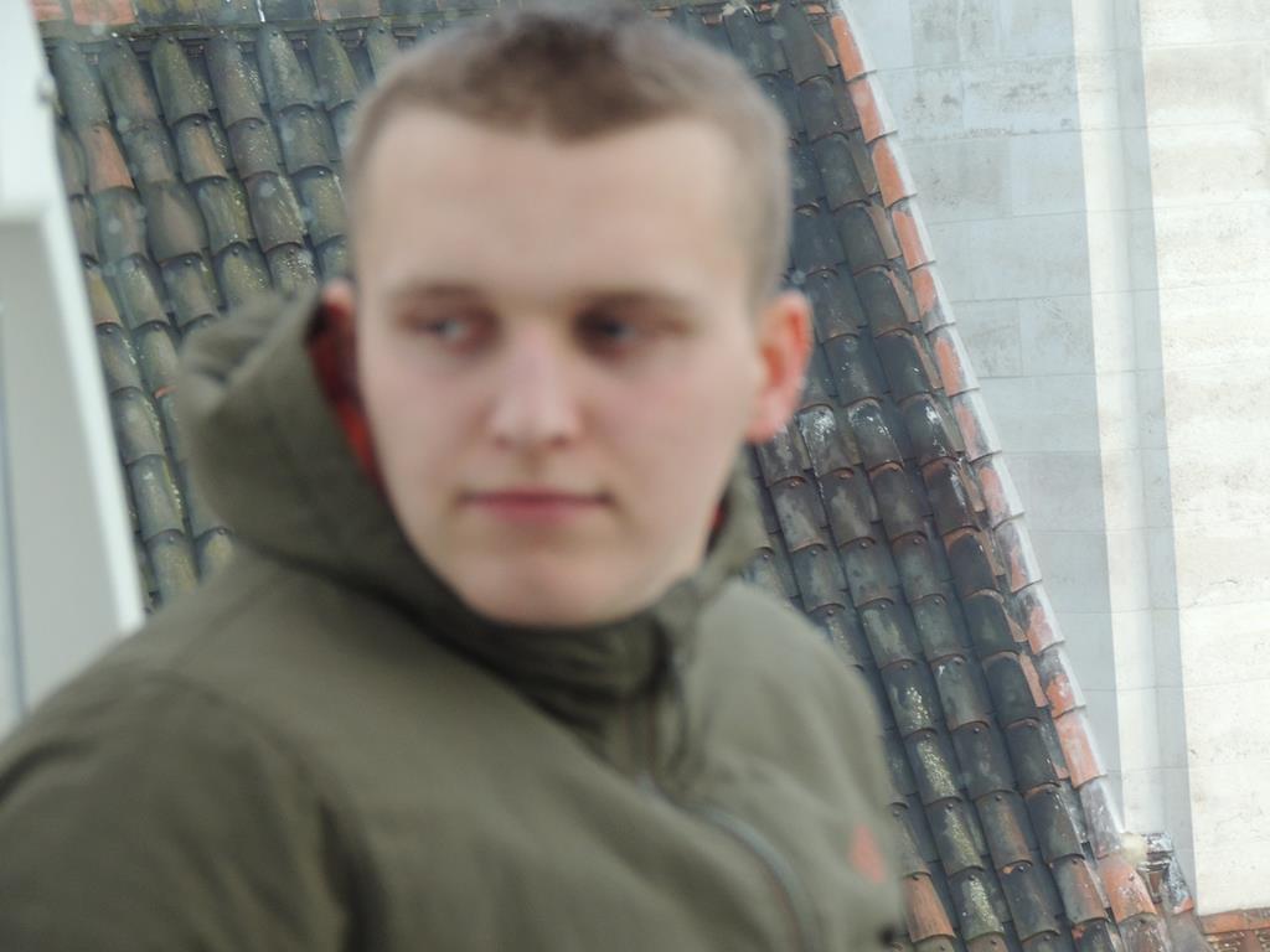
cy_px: 476
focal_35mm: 225
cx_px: 635
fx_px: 8255
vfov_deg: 6.6
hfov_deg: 8.8
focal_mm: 40.1
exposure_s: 1/50
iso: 450
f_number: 4.6
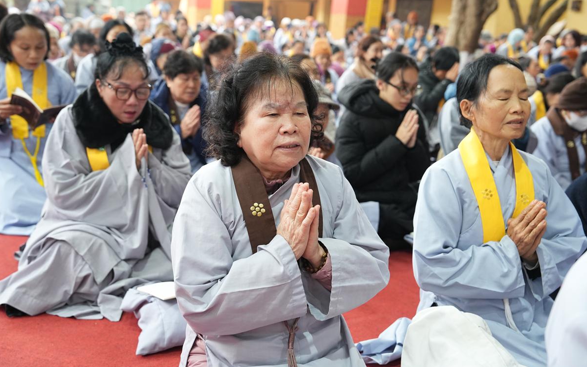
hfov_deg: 43.5
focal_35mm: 46
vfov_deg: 28.0
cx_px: 293
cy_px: 177
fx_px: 736
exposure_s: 1/100
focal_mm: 45
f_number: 4
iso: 2000
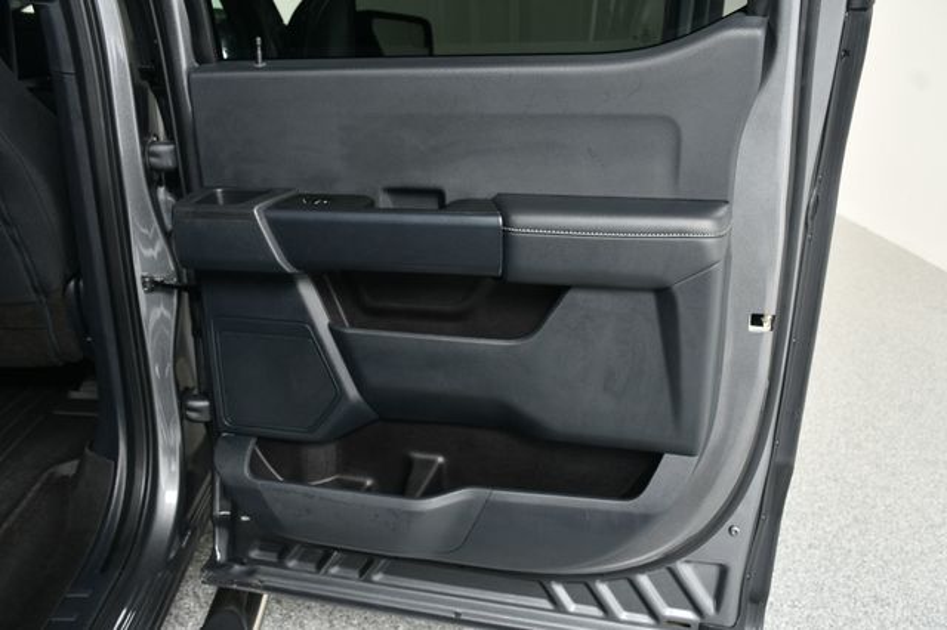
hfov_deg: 62.0
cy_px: 315
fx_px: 789
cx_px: 474
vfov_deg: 43.6
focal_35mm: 30
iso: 100
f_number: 5
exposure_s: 1/160
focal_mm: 20
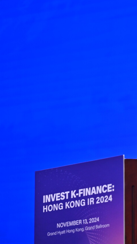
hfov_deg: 5.7
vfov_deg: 10.1
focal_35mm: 213
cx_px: 178
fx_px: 1376
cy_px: 122
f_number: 3.5
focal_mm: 135
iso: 2000
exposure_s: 1/200
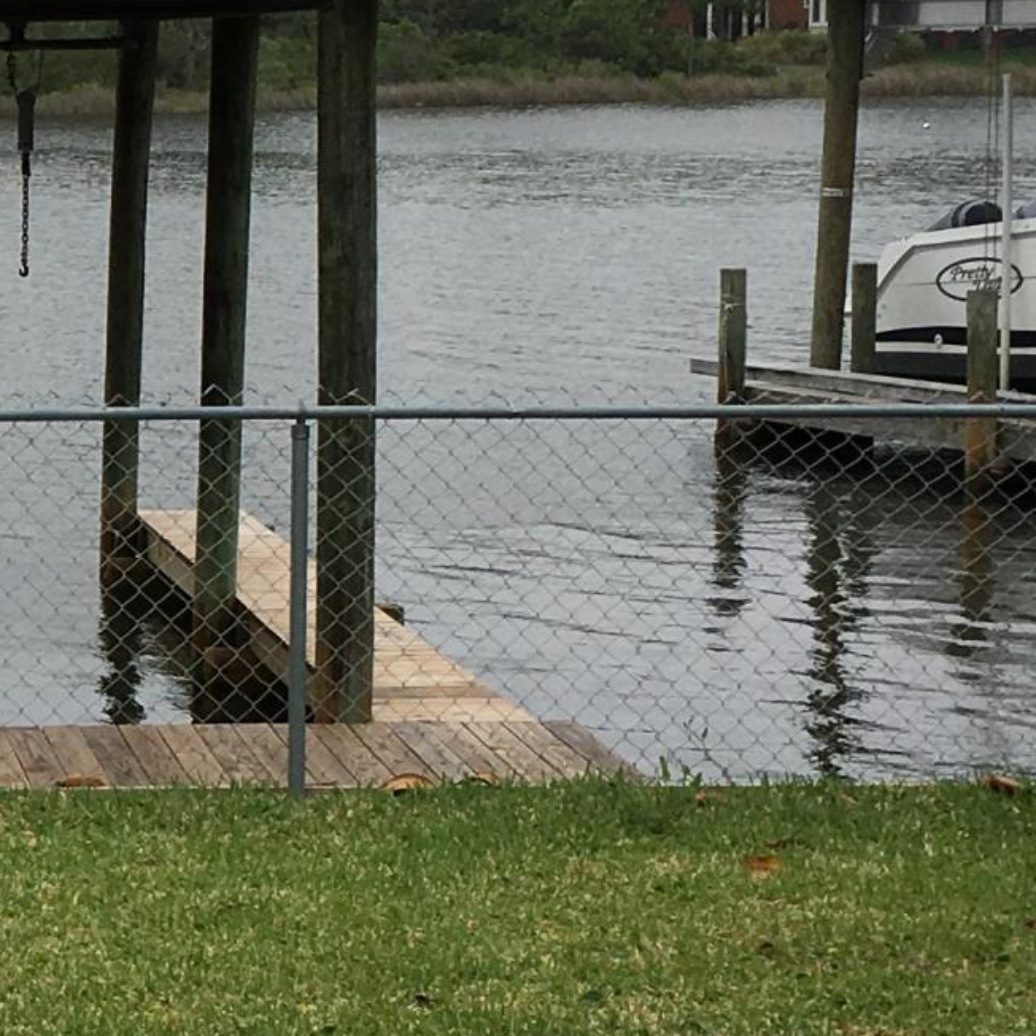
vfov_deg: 14.8
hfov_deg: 13.9
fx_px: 3995
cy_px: 553
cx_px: -521
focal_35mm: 118
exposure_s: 1/2404
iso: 25
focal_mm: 4.15
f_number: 2.2
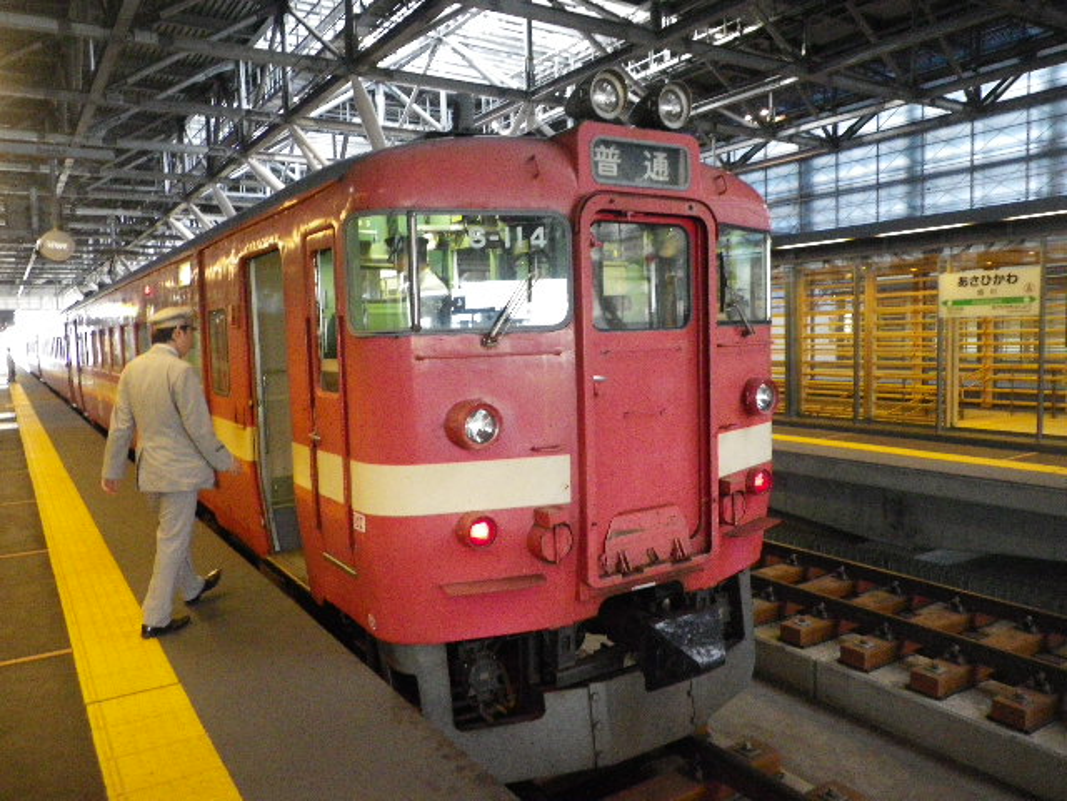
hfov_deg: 63.4
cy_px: 400
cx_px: 534
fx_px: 863
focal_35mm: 28
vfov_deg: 49.7
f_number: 2.6
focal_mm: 4.9
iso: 640
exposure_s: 1/60
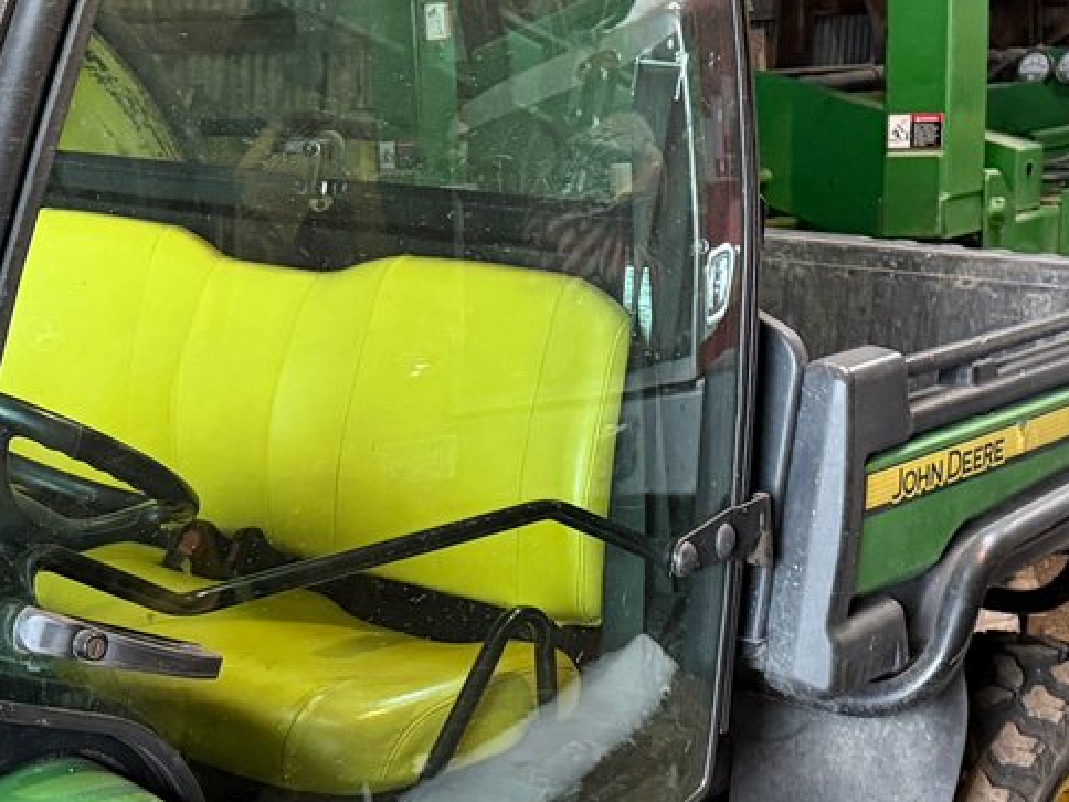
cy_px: 686
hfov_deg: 25.6
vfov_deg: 19.4
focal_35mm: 75
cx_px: 237
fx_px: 2316
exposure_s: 1/40
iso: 800
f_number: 1.78
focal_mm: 6.76
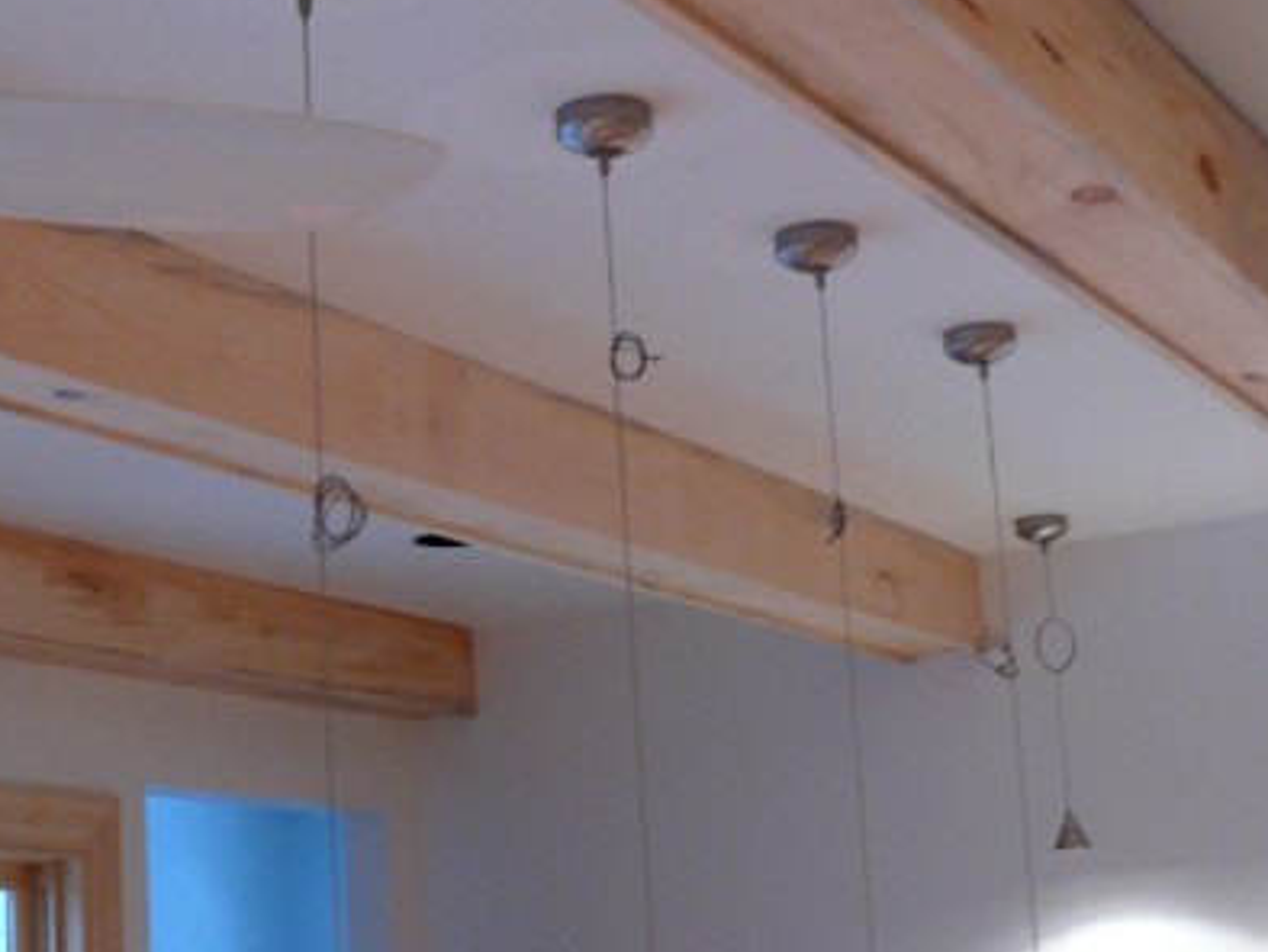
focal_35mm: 71
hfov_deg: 27.3
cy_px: 450
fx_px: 2602
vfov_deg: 20.7
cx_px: 480
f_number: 2.8
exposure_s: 1/13
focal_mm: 7.4
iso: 200
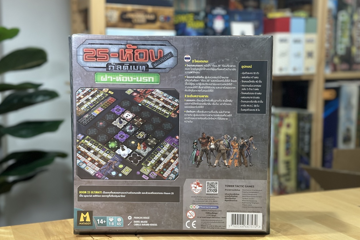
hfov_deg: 38.9
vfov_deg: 26.5
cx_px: 179
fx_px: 510
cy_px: 132
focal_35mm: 51
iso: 320
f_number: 1.78
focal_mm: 6.86
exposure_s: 1/50
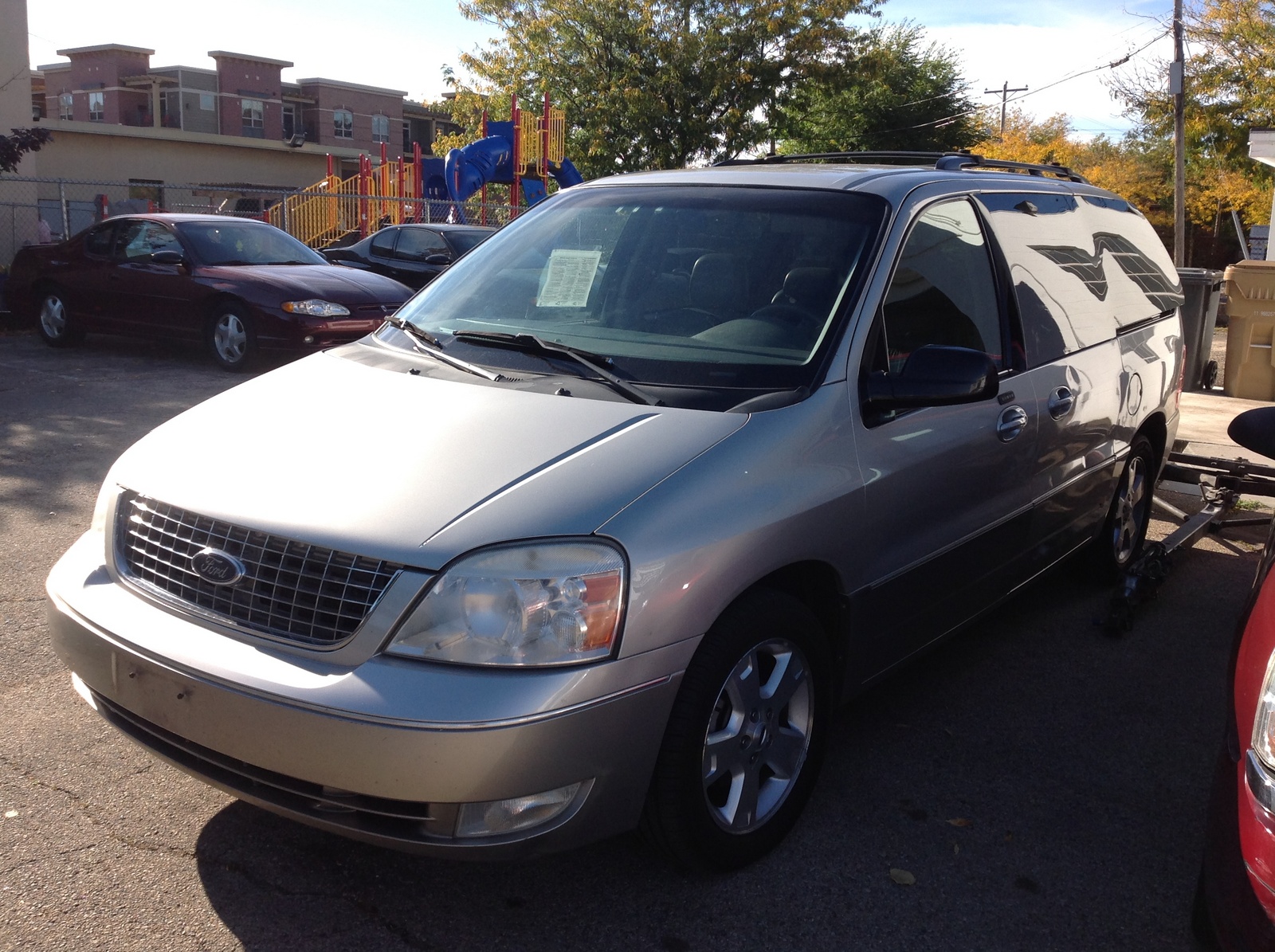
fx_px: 1287
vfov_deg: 40.6
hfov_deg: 52.7
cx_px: 638
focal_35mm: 35
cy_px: 476
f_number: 2.4
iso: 50
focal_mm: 4.28
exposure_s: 1/916
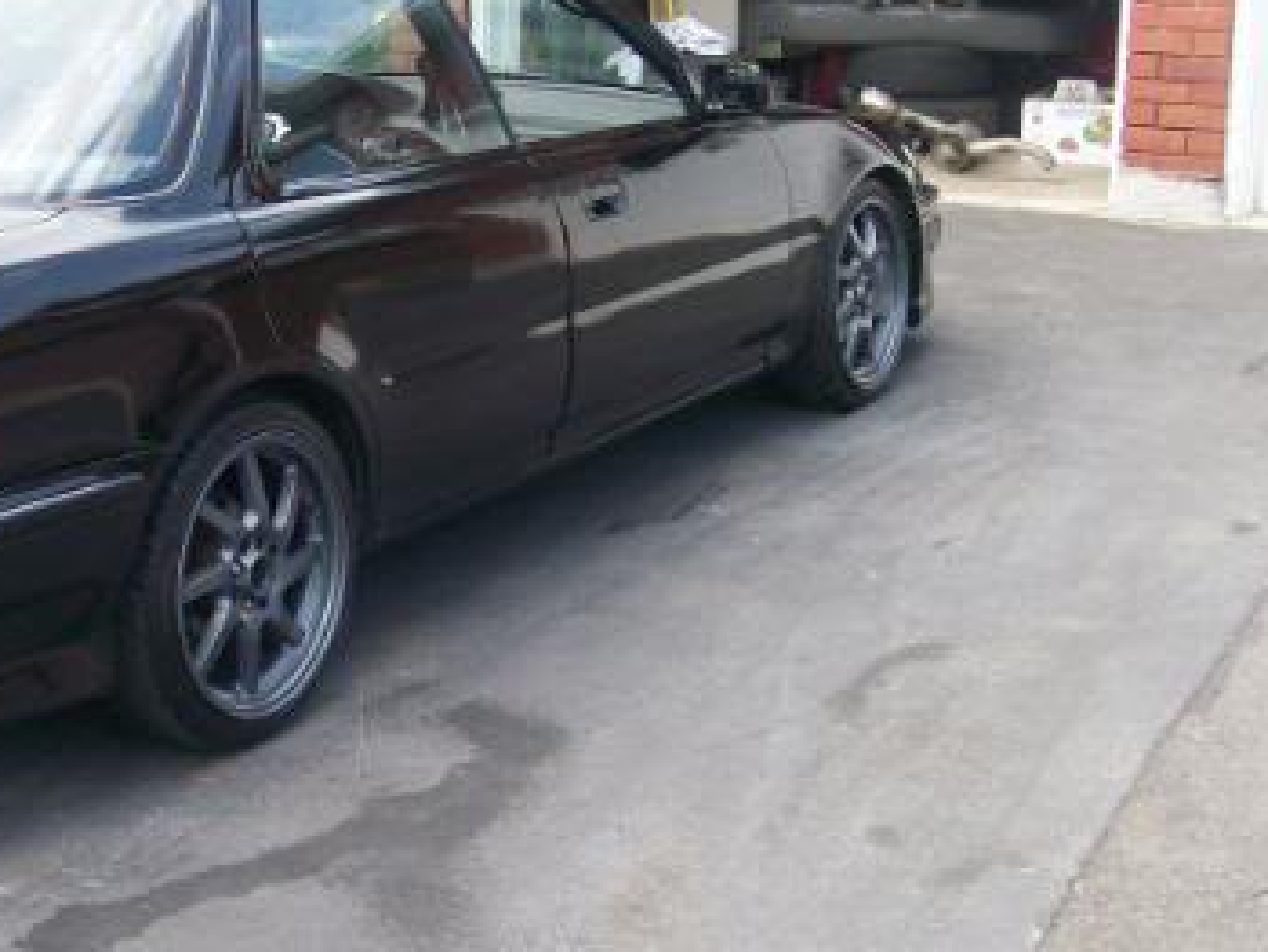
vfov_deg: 22.3
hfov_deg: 28.7
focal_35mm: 66
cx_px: 236
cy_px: 545
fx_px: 2418
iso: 80
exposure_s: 1/254
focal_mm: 6
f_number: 2.7
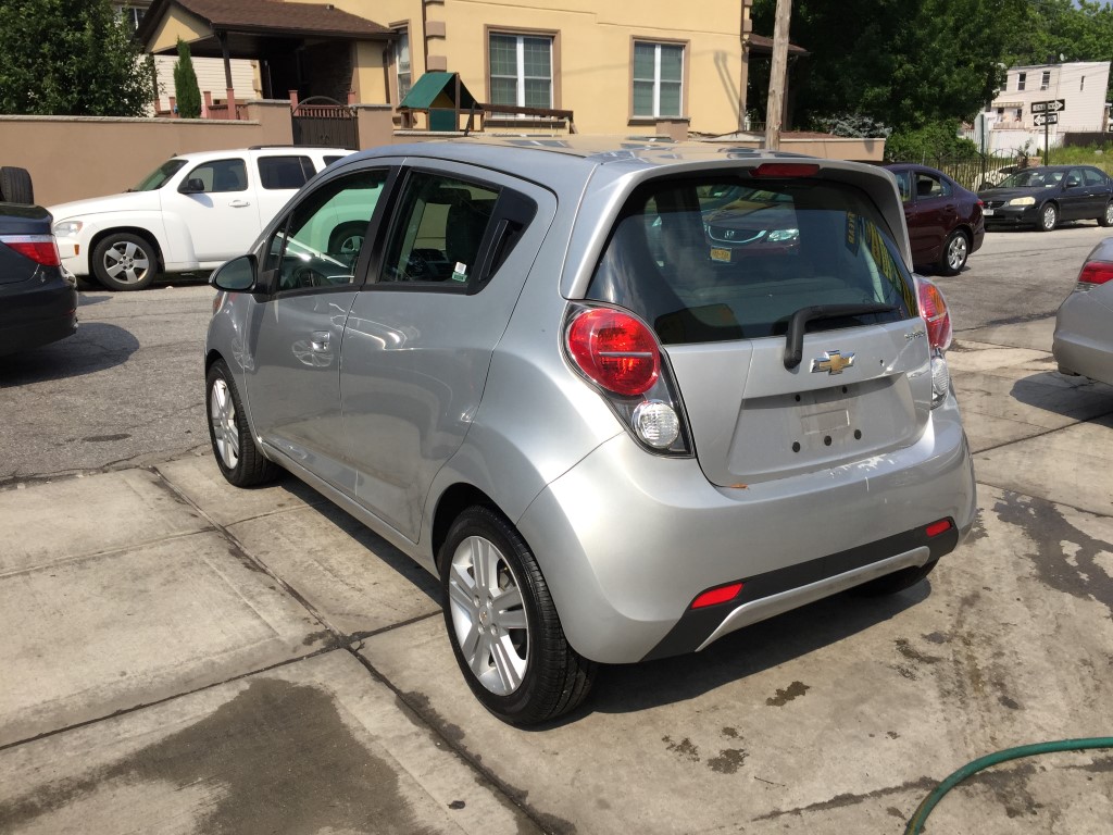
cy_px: 418
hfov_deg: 61.7
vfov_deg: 48.2
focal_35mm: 29
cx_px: 556
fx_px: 932
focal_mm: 4.15
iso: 32
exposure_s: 1/2475
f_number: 2.2
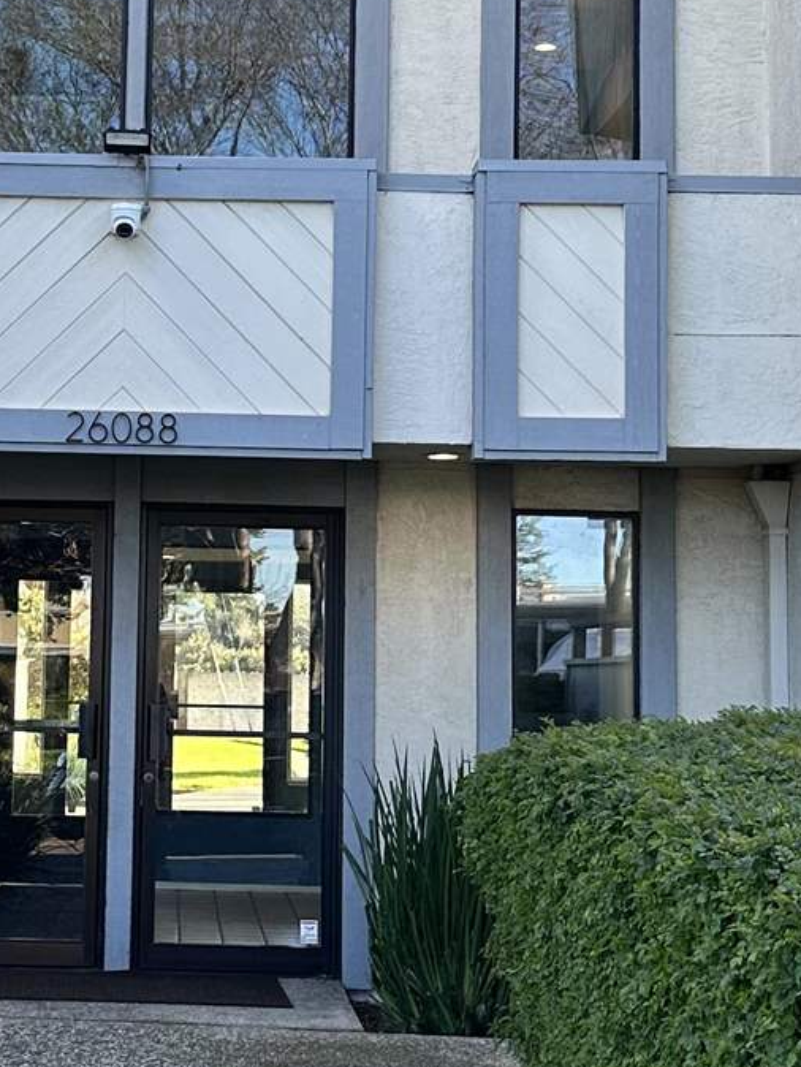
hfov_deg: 17.8
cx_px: 136
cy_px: 356
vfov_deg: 23.7
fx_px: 2528
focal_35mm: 82
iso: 80
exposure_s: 1/564
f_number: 1.78
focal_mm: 6.86
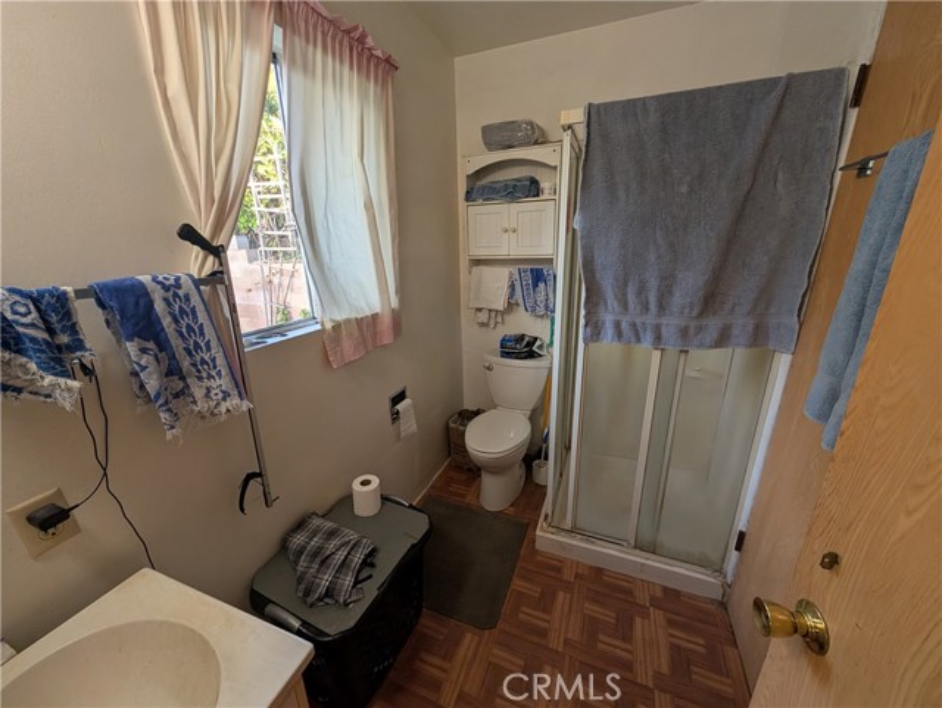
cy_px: 354
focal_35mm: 12
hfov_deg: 110.5
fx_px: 327
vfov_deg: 94.6
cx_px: 471
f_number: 1.7
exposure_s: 1/120
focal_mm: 2.02
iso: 135
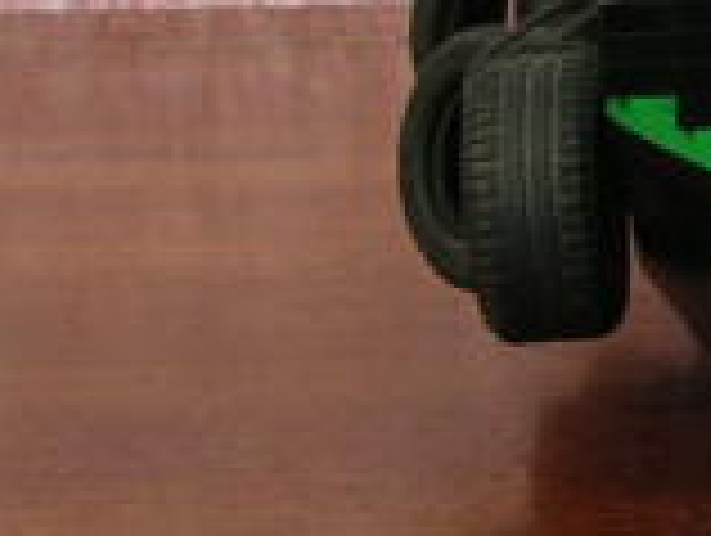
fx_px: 3579
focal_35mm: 174
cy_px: -180
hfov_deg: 11.0
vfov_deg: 8.4
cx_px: 994
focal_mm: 6.6
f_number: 3
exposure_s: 1/3.7
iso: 161
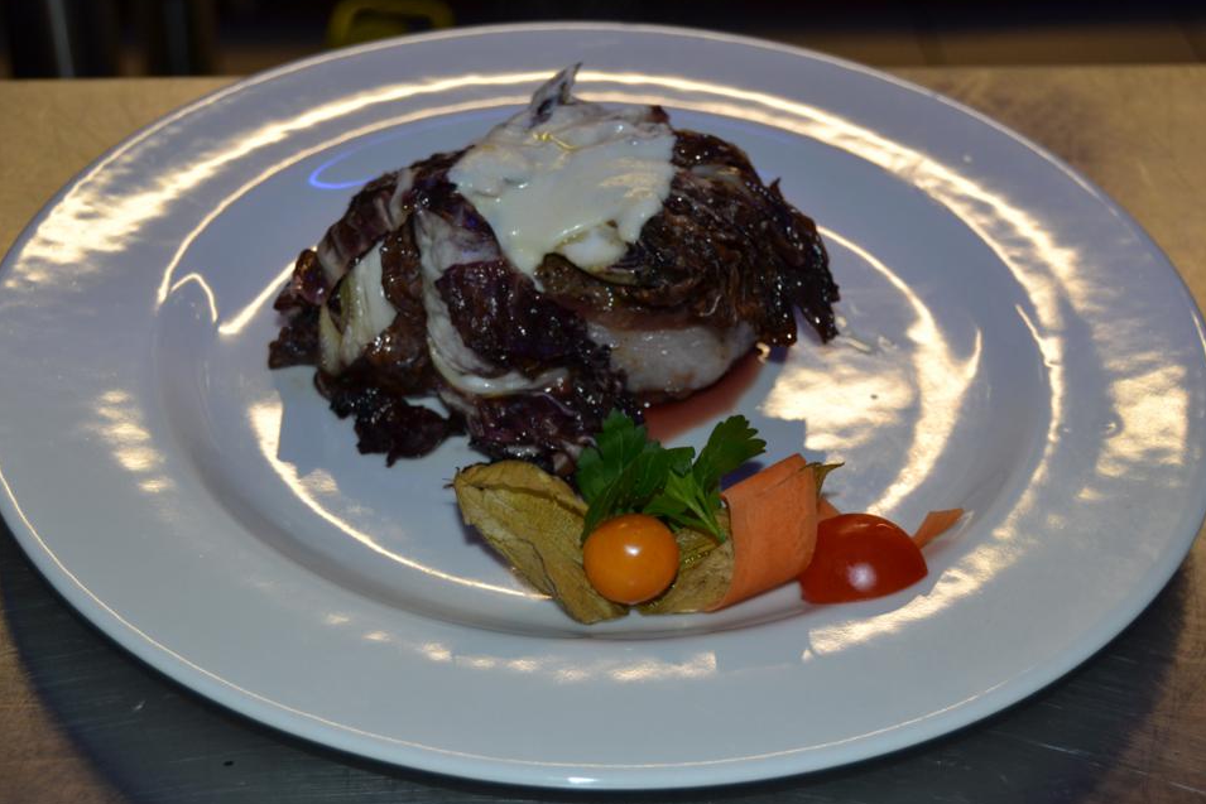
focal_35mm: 66
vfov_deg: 20.6
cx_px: 588
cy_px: 405
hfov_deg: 30.5
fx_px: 2211
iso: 500
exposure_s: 1/60
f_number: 5
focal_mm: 42
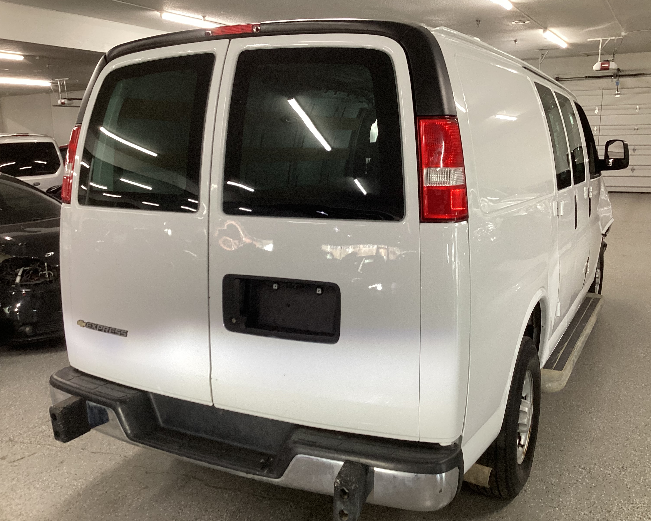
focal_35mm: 33
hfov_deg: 54.2
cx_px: 326
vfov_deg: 44.5
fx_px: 636
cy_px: 264
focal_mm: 3.3
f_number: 2.4
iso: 100
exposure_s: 1/50
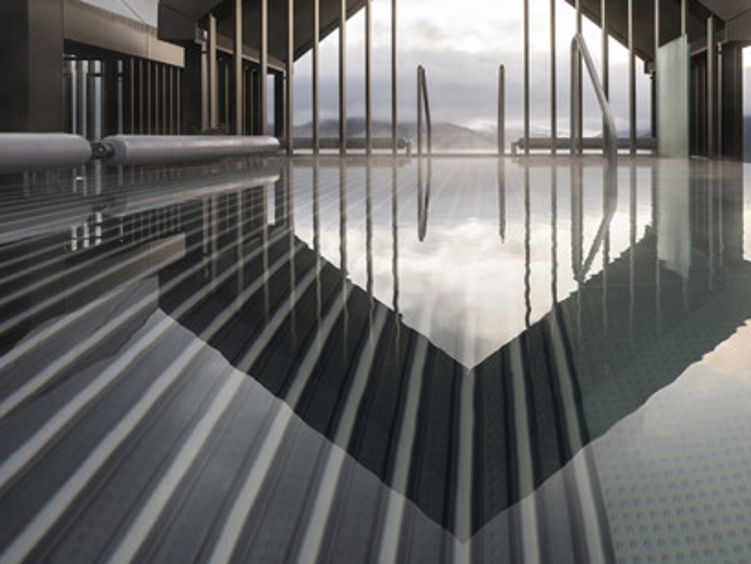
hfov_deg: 64.6
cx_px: 458
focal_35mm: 27
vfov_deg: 48.7
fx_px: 586
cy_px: 119
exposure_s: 1/100
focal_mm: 15
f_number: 7.1
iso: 250
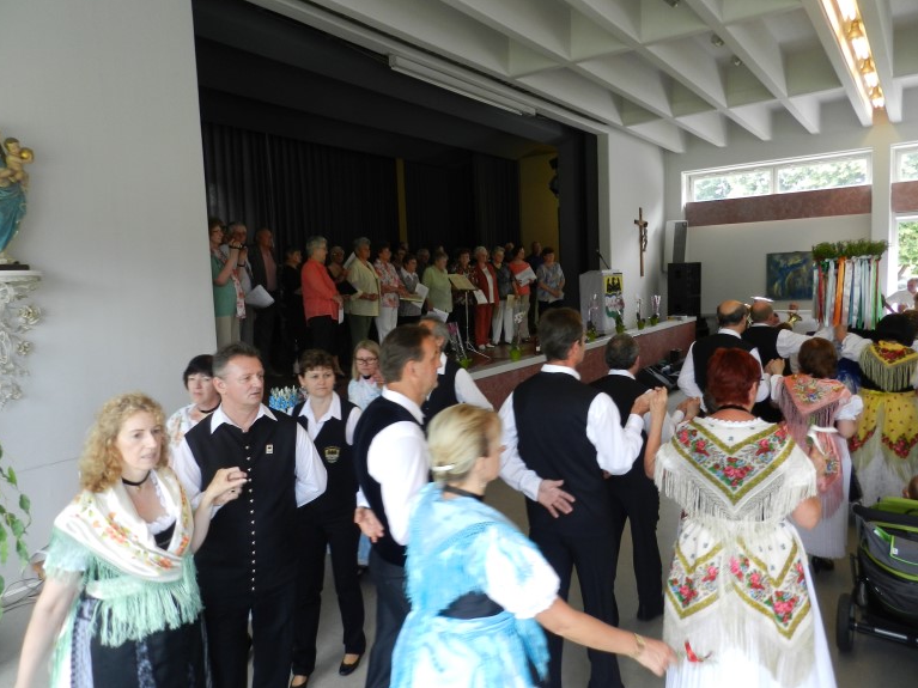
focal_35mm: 24
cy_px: 331
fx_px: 636
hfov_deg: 71.6
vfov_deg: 56.8
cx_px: 448
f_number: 3.4
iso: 160
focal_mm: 4
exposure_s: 1/40
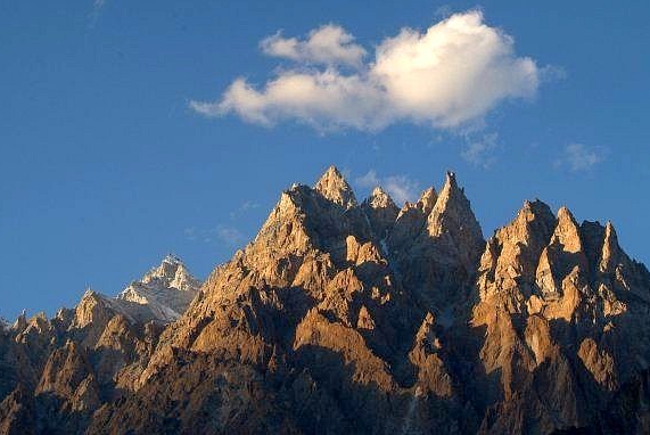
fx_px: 1518
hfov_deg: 24.1
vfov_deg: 16.3
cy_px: 231
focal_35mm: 84
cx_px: 394
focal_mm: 40
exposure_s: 1/250
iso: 400
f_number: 8
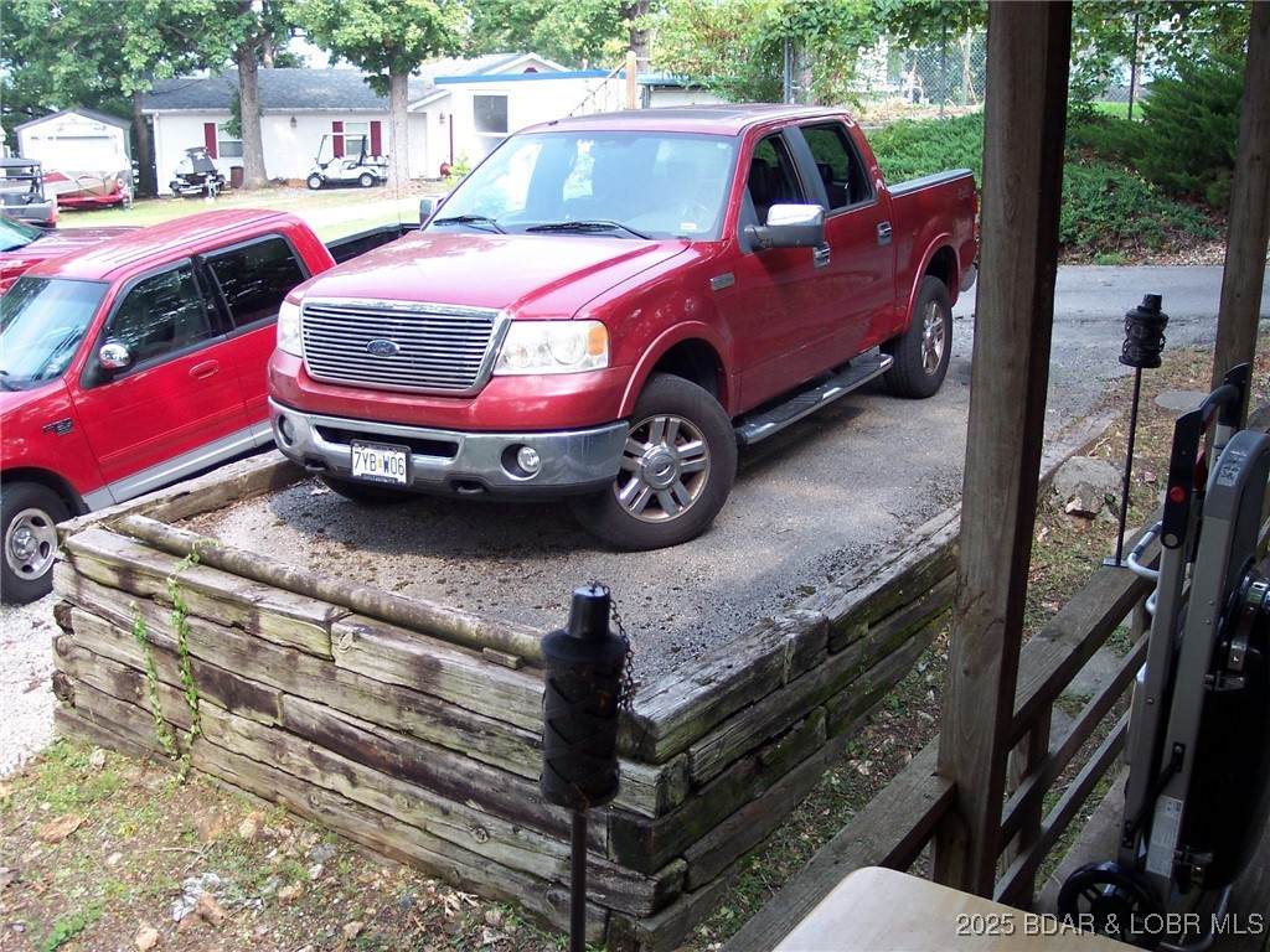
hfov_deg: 49.0
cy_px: 476
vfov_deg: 37.7
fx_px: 1394
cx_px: 635
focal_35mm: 38
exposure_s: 1/250
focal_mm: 8
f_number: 2.8
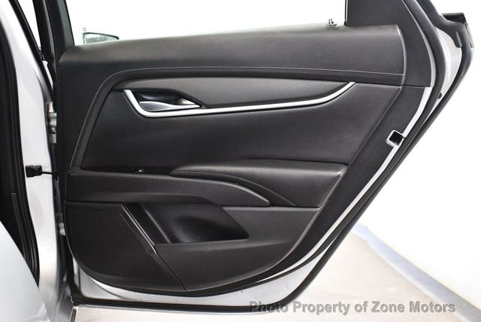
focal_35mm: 44
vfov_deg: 30.6
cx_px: 240
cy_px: 161
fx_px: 588
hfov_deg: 44.5
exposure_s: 1/80
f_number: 3.8
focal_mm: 22
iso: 3200
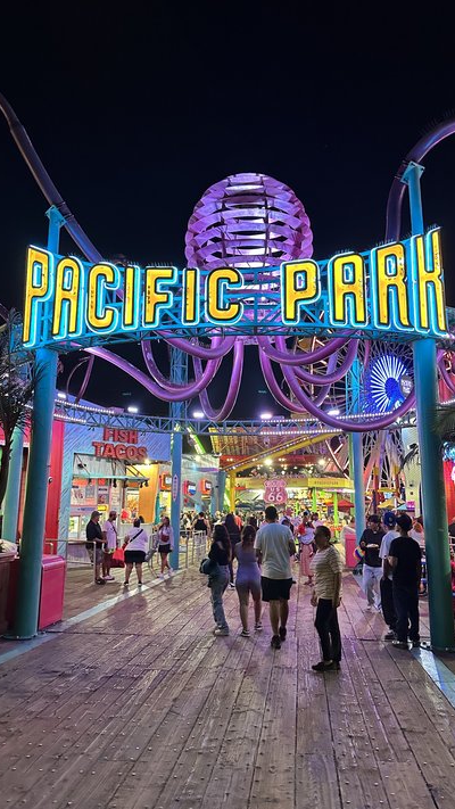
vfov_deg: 69.9
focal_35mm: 27
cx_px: 229
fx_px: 579
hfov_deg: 42.9
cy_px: 397
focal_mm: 6.86
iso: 500
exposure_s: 1/60
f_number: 1.78
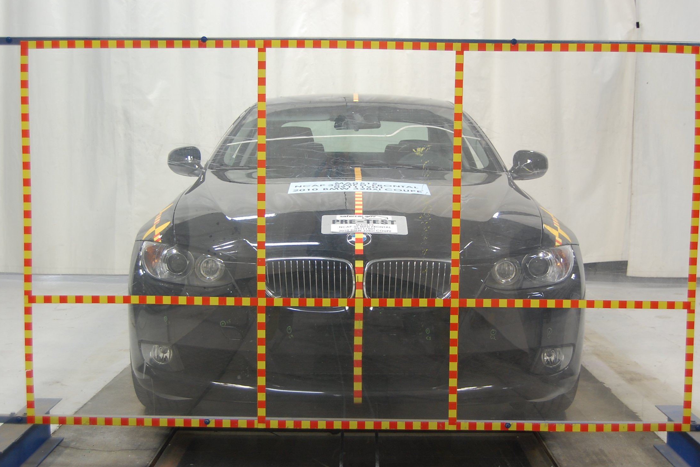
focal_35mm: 46
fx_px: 894
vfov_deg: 29.2
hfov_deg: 42.7
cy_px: 230
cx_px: 345
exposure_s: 1/30
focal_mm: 30
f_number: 4.2
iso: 400
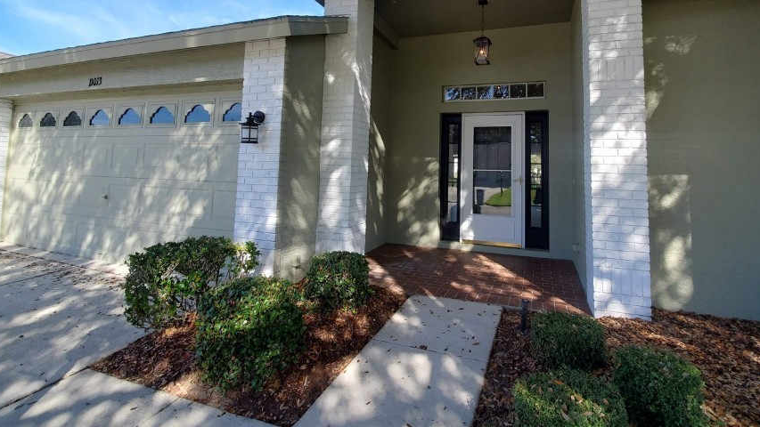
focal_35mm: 17
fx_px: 343
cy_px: 135
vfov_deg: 62.0
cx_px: 415
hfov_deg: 95.7
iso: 50
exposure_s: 1/474
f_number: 2.2
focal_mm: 1.8
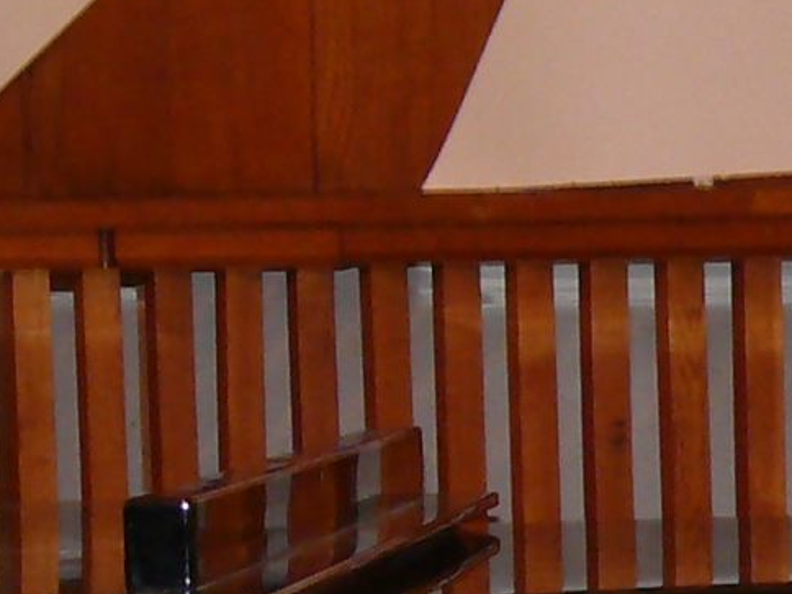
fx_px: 7939
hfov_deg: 5.7
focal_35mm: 347
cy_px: 952
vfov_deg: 4.3
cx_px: 1119
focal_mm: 12
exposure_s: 1/30
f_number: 3.2
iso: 200
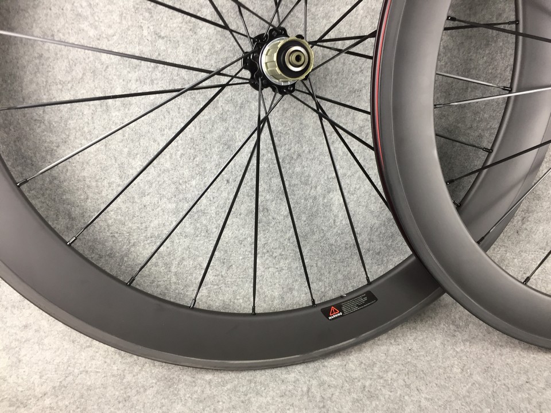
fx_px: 462
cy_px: 206
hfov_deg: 61.7
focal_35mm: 29
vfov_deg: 48.2
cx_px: 276
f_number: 2.2
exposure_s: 1/33
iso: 100
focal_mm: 4.15
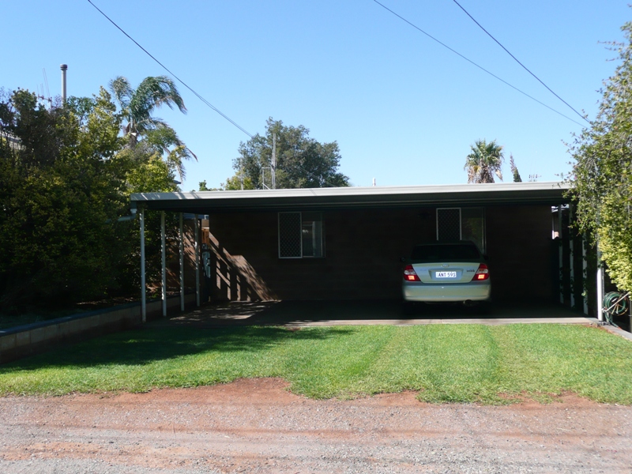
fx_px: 785
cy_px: 237
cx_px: 316
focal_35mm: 43
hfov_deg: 43.9
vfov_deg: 33.6
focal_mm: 7
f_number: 4
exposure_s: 1/500
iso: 100
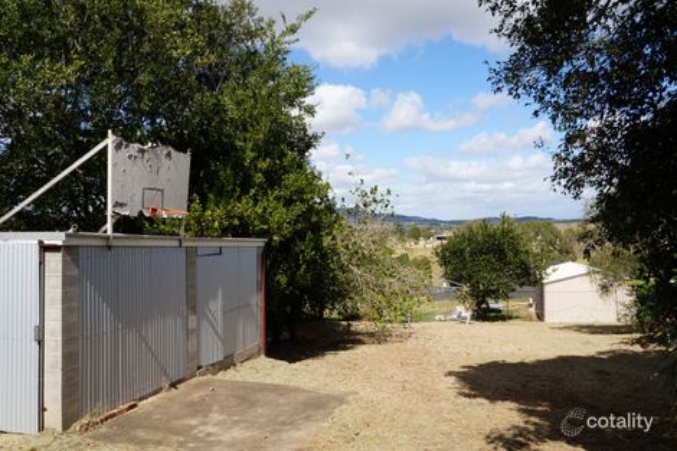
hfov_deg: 67.4
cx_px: 338
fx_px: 508
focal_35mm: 27
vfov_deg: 47.9
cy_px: 226
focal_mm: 18
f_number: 16
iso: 100
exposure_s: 1/80
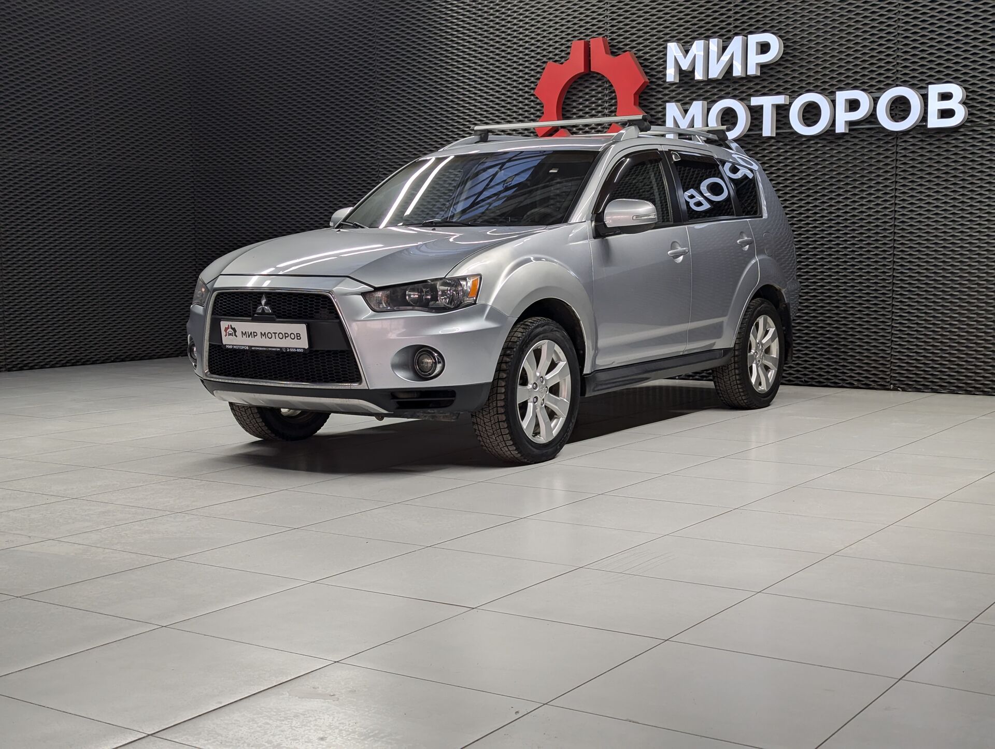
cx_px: 498
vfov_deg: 30.3
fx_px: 1382
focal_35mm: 48
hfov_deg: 39.6
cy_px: 374
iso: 42
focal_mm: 6.81
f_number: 1.85
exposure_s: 1/113
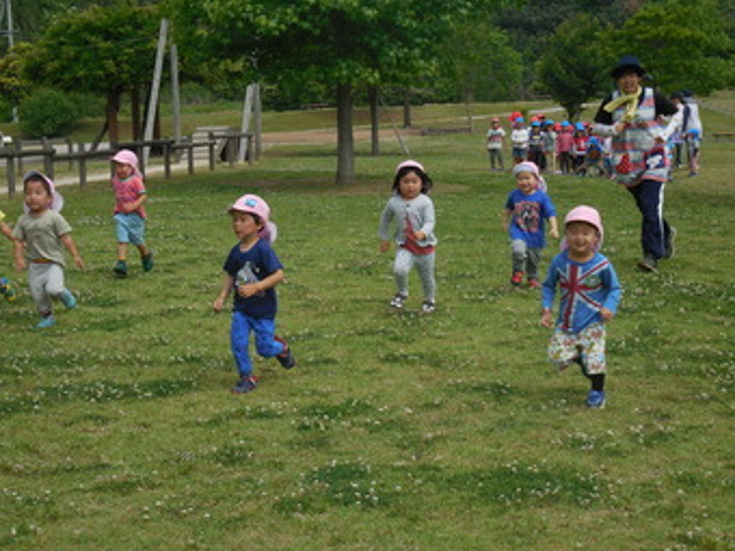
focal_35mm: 72
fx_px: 1529
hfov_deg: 27.0
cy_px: 277
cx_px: 368
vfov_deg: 20.4
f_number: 4.7
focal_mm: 12.6
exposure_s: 1/1000
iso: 125
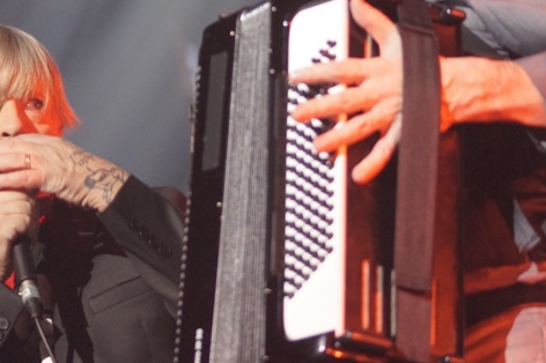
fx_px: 2698
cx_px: 177
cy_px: 84
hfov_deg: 11.5
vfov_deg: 7.7
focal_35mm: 178
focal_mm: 70
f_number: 4
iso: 2000
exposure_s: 1/160
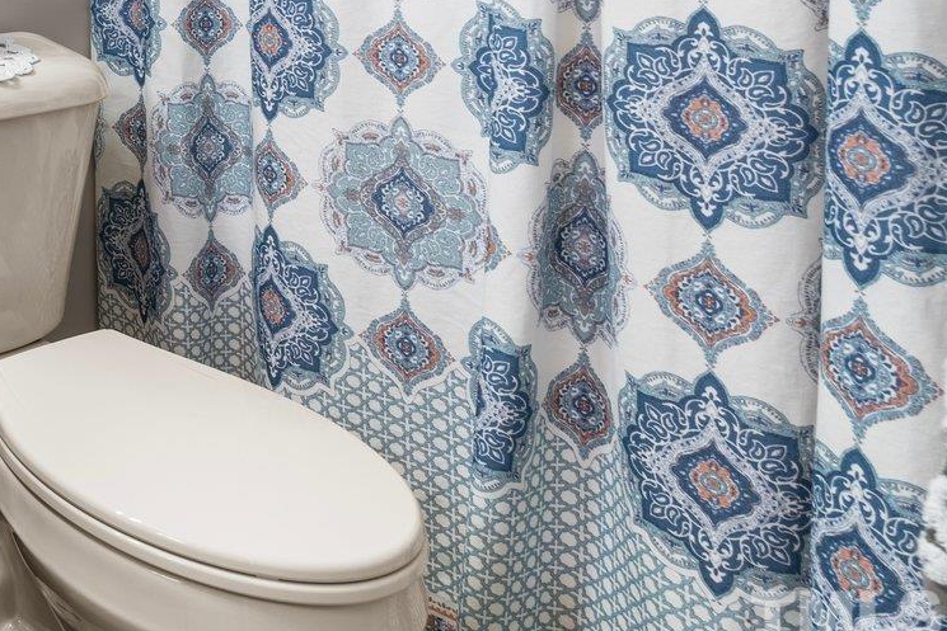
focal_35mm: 45
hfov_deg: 31.2
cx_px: -342
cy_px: -215
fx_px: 1194
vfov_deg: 25.1
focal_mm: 16.5
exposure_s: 1.6
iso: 320
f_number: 8
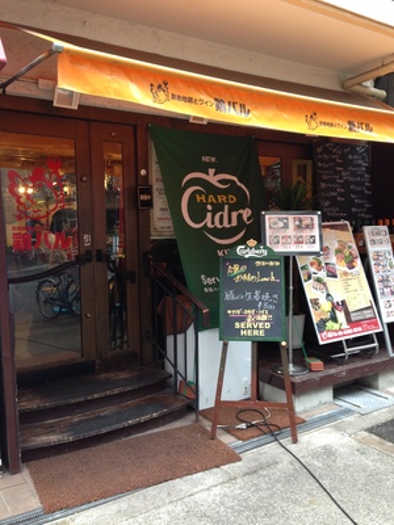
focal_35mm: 33
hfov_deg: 42.9
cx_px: 197
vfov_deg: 55.4
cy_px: 262
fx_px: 501
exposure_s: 1/30
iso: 64
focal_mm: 4.12
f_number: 2.4
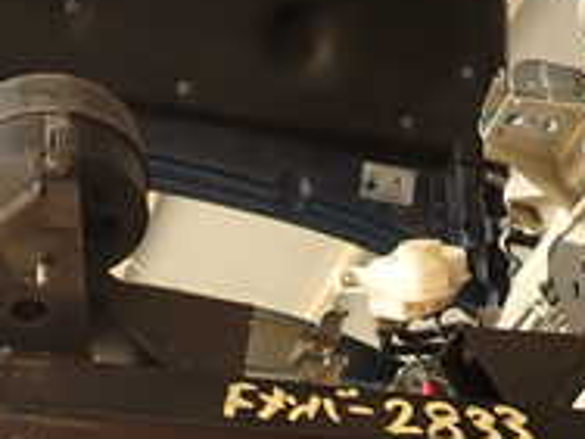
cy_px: 455
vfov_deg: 17.9
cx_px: 261
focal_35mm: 80
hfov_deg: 24.4
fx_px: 1352
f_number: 2
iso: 100
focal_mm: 4.5
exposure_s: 1/100
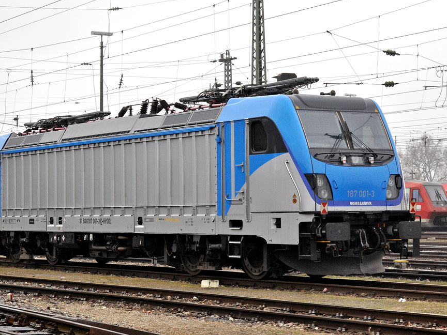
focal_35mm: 96
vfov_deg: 15.4
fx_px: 1240
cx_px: 211
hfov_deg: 20.4
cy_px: 134
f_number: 6.3
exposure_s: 1/160
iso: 500
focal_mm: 48
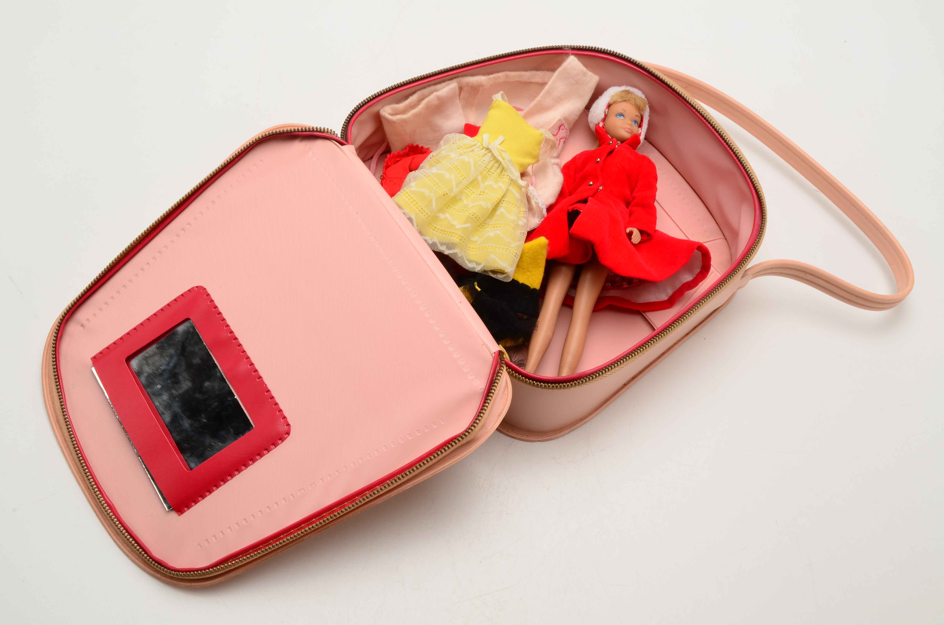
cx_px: 472
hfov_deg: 46.5
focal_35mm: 42
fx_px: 1099
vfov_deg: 31.8
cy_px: 312
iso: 100
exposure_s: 1/160
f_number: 25
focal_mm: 28
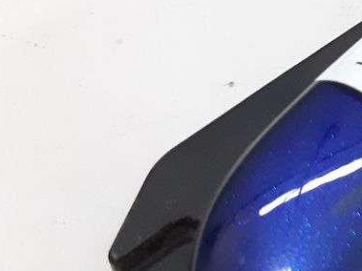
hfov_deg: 13.6
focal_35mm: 121
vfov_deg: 12.1
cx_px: 753
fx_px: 1265
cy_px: -24
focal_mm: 3.93
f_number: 1.7
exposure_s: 1/50
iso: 200
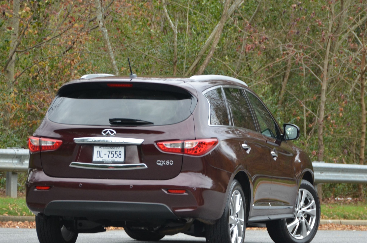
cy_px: 146
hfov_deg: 10.6
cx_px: 179
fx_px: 1970
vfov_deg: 7.1
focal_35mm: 194
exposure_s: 1/500
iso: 800
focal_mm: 105
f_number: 5.3
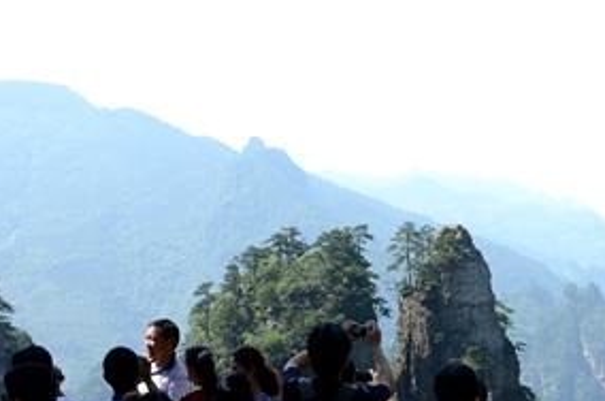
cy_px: 320
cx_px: 516
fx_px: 1559
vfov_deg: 14.6
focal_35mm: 93
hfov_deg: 21.6
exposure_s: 1/200
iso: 100
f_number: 7.1
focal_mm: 32
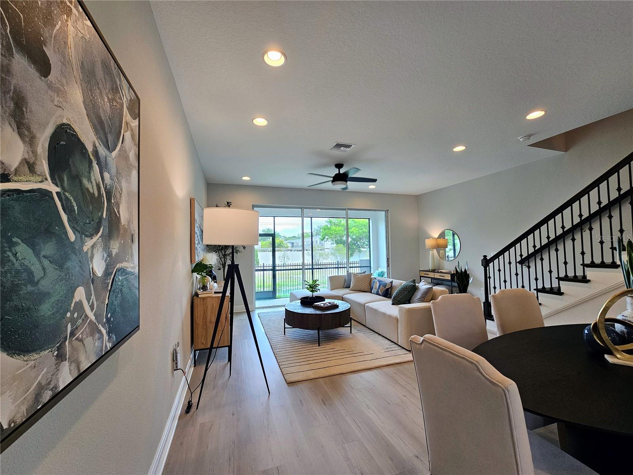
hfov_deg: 106.2
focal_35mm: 13
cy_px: 238
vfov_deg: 89.9
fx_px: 238
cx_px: 316
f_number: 2.2
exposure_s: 1/60
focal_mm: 2.2
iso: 64
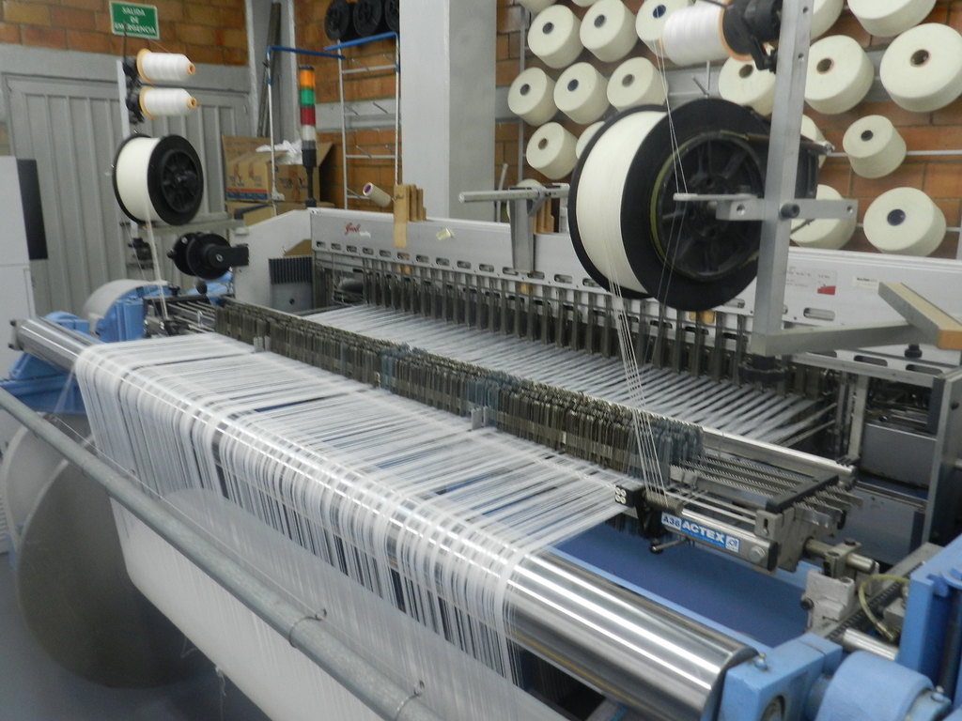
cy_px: 360
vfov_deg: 49.7
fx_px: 778
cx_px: 481
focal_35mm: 28
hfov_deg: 63.4
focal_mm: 5
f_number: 3.6
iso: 250
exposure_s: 1/30
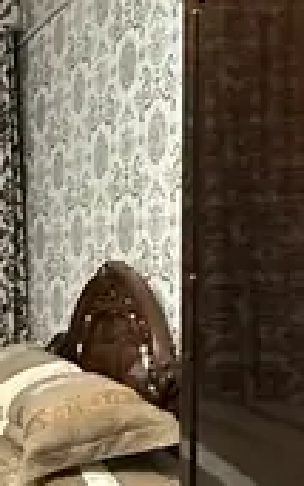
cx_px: -212
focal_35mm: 78
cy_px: 310
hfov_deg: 14.9
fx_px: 1033
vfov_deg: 26.4
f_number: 2.2
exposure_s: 1/50
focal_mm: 2.22
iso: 800
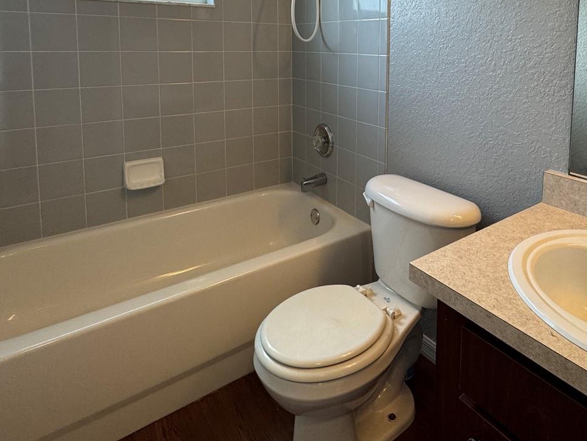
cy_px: 81
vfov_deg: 52.7
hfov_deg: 70.6
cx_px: 360
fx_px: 407
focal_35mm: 24
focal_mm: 2.22
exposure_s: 1/120
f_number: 2.2
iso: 125
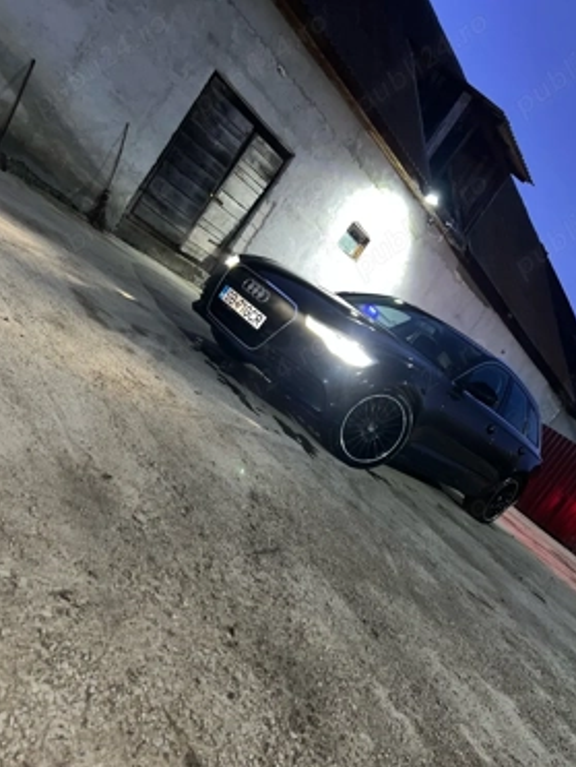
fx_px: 620
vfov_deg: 63.3
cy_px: 411
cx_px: 301
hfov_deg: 49.8
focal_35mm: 28
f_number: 1.5
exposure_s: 1/5
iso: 100
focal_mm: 5.7
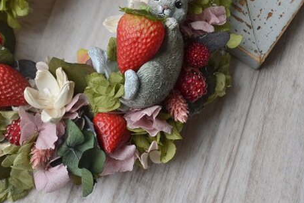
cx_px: 50
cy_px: 8
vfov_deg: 14.3
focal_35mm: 94
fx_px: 793
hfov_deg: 21.4
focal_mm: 30
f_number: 4.5
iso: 400
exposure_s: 1/80
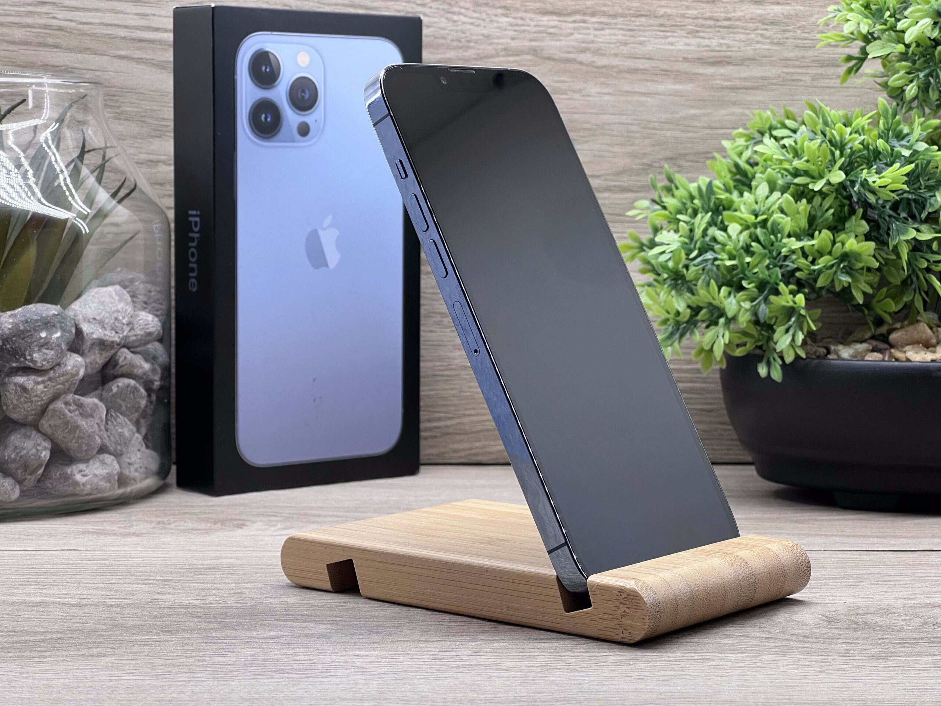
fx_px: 2093
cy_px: 353
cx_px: 470
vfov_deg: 19.1
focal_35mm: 77
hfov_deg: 25.3
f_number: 2.8
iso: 100
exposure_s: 1/100
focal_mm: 9
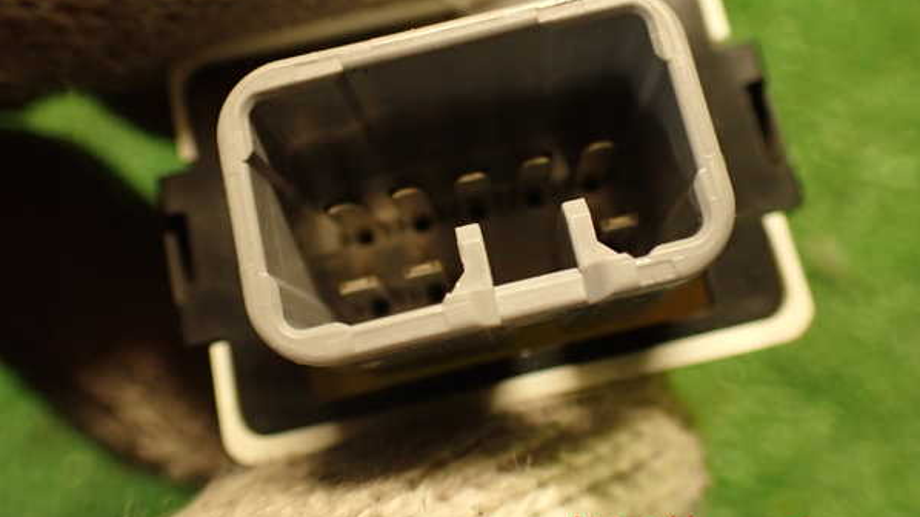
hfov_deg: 56.6
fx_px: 854
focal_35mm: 35
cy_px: 206
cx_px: 460
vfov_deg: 33.6
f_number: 2.4
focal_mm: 5.79
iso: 640
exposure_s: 1/30
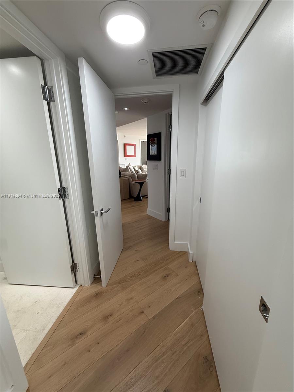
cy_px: 196
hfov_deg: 85.7
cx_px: 147
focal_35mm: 14
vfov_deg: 102.1
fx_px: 159
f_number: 2.2
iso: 160
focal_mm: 2.22
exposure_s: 1/120
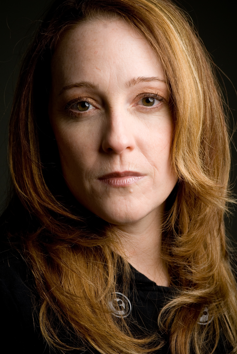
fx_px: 1846
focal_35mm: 188
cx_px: 118
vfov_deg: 11.0
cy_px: 177
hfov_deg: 7.3
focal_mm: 125
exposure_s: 1/80
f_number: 8
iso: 100
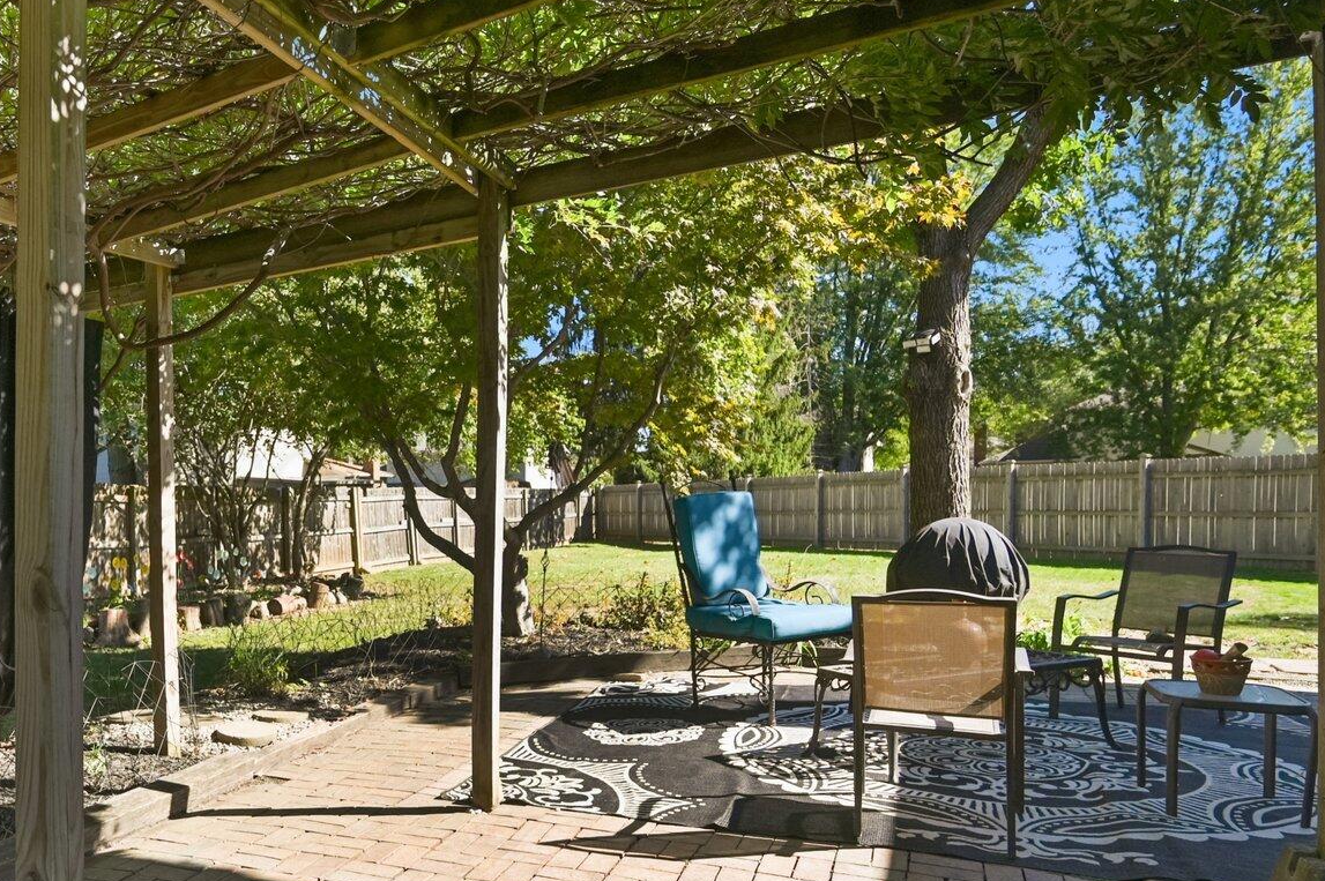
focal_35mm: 25
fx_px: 919
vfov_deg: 51.1
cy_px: 480
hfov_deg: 68.1
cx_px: 372
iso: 400
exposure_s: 1/250
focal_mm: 14
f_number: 4
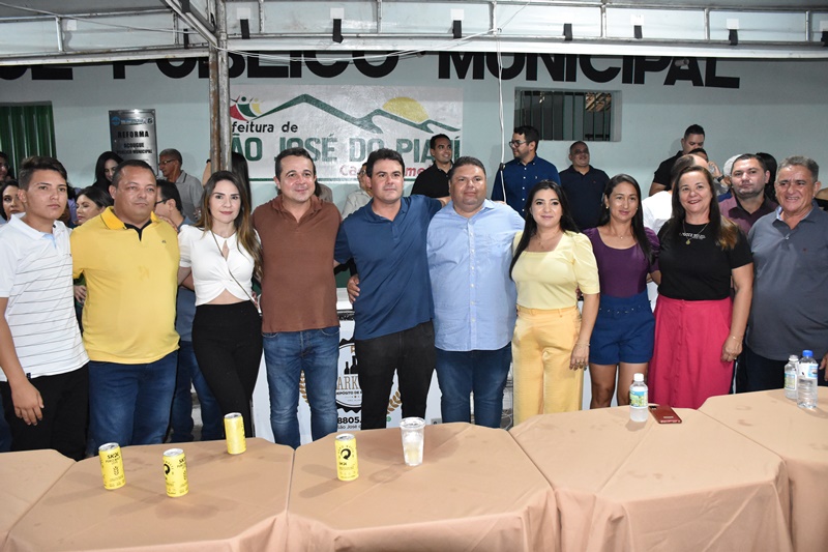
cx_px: 414
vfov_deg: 47.9
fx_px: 621
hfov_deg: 67.4
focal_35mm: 27
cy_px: 276
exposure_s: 1/100
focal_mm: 18
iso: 4000
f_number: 4.5
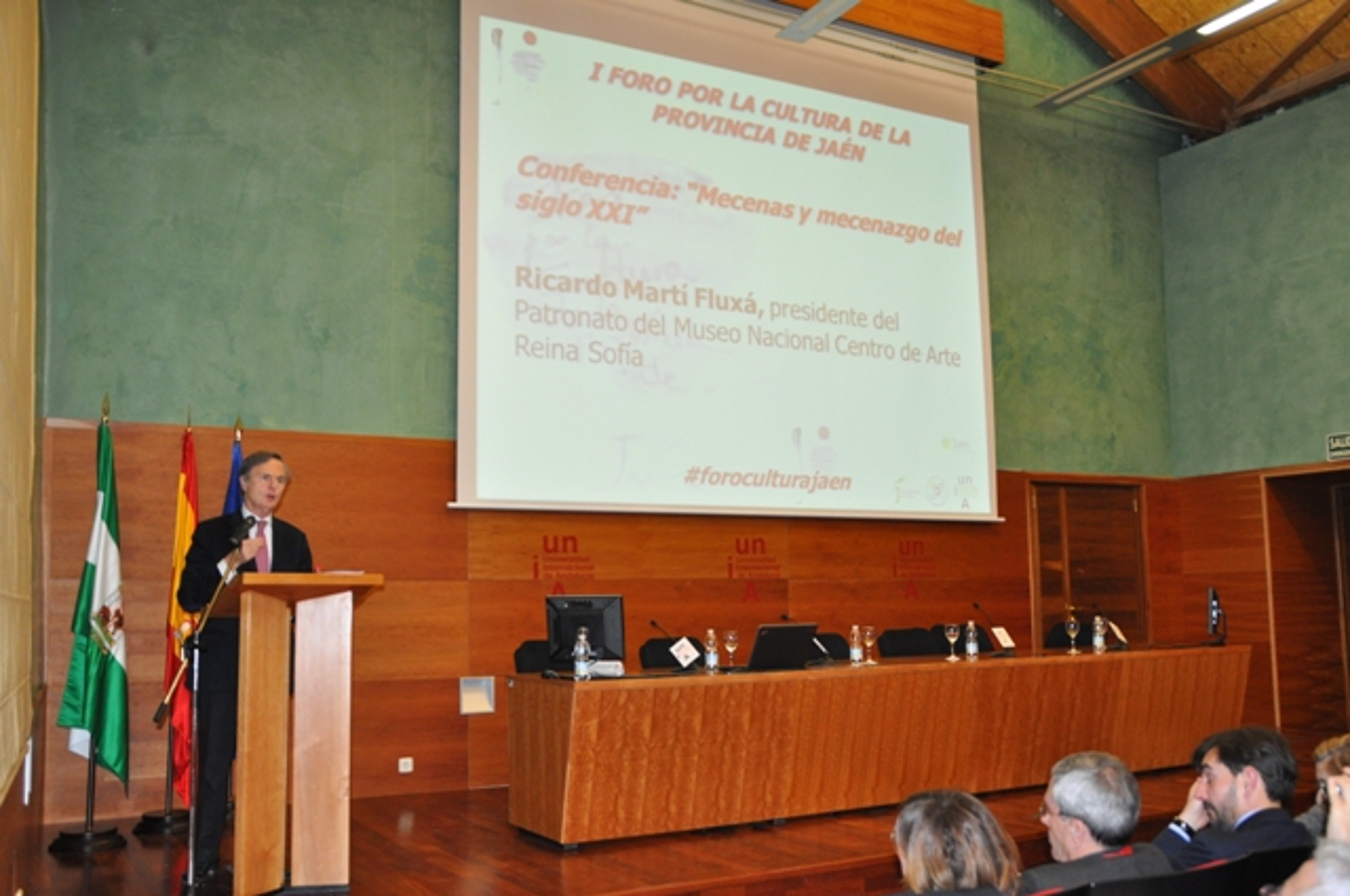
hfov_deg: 57.3
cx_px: 675
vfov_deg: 39.9
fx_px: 1236
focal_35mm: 33
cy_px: 448
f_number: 3.5
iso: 800
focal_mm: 22
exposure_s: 1/60
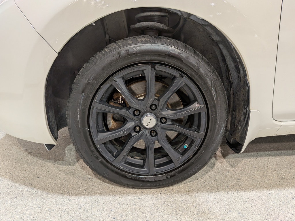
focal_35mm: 24
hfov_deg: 71.6
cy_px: 110
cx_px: 148
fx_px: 205
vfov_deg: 56.8
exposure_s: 1/178
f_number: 1.7
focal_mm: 4.53
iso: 26
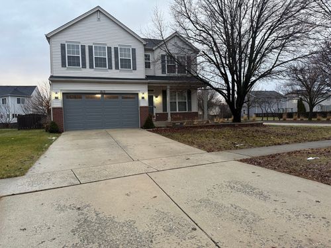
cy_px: 124
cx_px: 166
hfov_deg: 71.6
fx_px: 229
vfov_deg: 56.8
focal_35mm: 24
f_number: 1.78
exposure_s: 1/84
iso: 200
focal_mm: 6.76
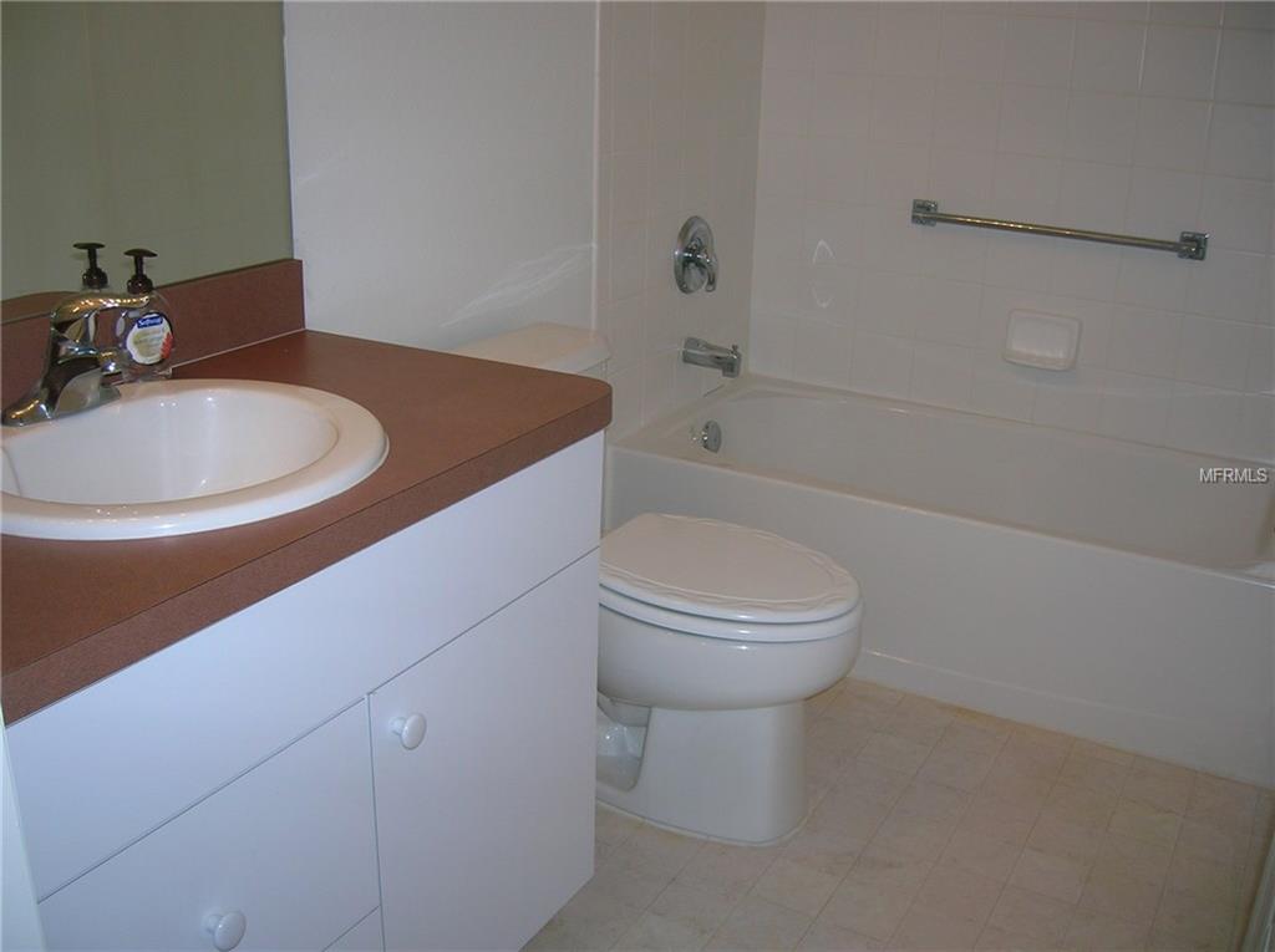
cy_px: 476
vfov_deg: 41.7
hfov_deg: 54.0
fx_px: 1251
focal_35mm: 34
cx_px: 638
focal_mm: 5.7
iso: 50
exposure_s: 1/60.1
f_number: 2.9
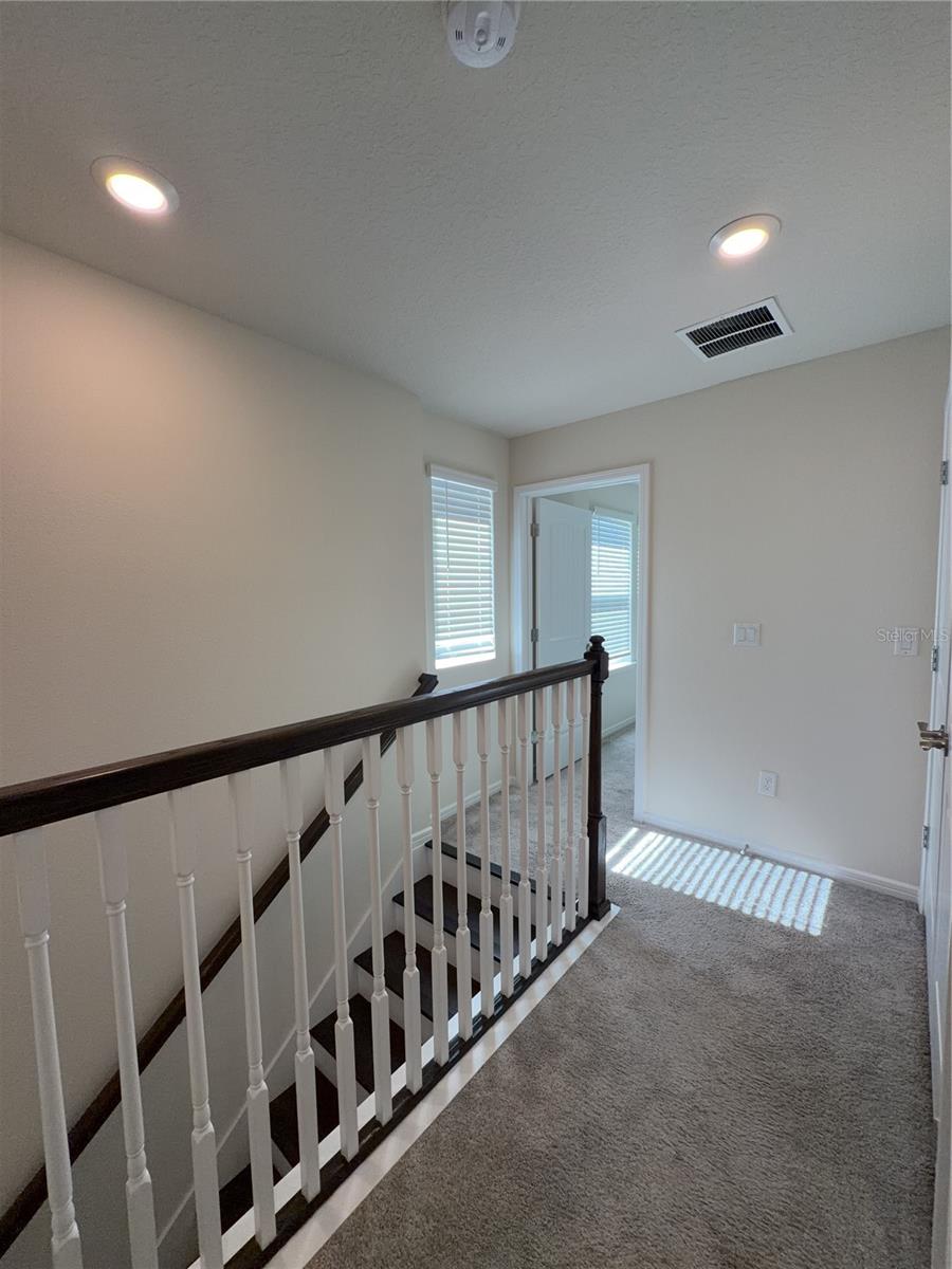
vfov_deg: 102.1
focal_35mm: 14
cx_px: 476
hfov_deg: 85.7
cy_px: 634
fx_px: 513
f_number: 2.2
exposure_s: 1/60
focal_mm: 2.22
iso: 50
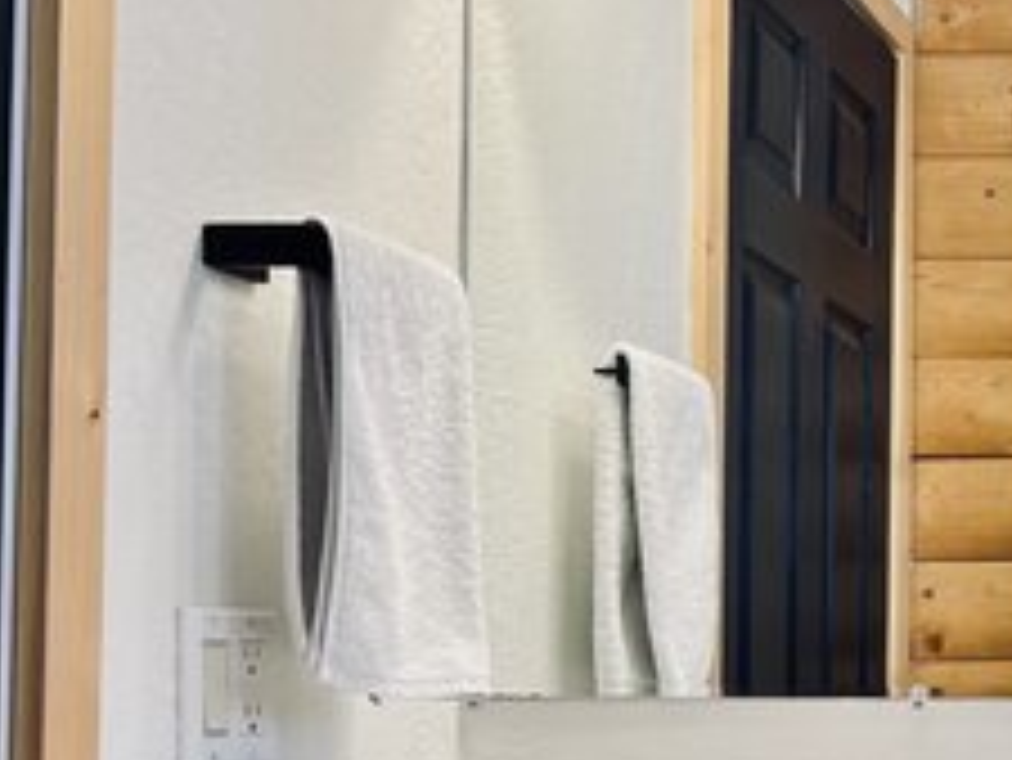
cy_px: 643
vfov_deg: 19.6
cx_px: 1412
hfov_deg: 22.6
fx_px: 2165
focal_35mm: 74
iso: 80
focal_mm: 5.7
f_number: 1.5
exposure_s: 1/120
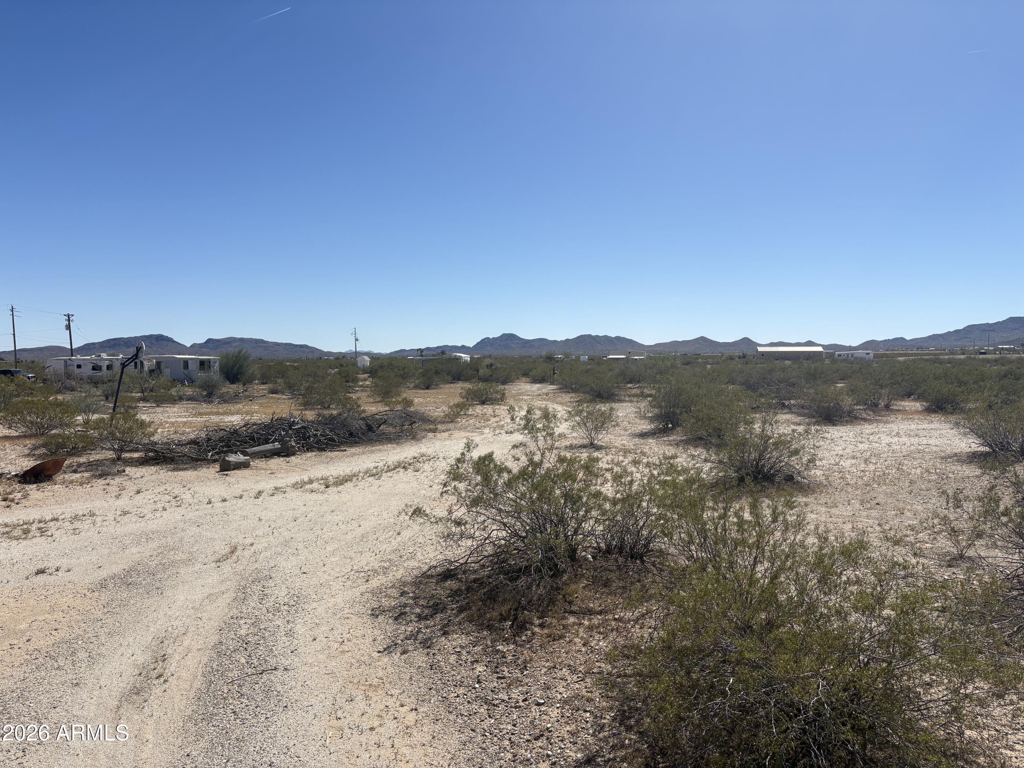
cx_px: 512
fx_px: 769
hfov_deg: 67.3
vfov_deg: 53.1
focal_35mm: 26
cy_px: 384
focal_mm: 5.96
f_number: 1.6
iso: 50
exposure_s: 1/5814
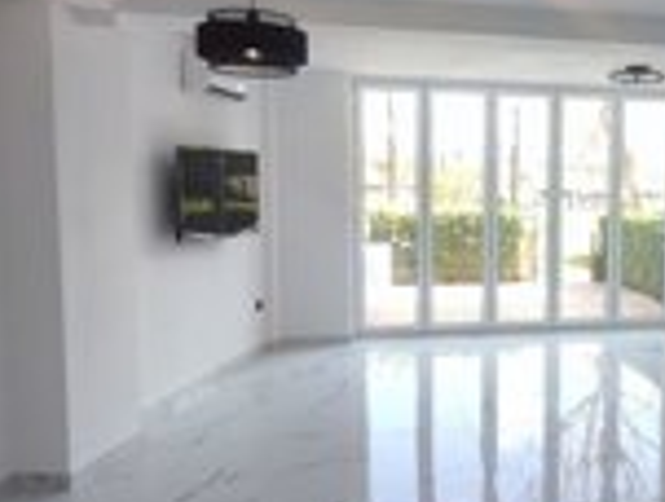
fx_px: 732
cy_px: 247
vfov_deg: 37.9
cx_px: 535
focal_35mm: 38
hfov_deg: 46.2
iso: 54
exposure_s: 1/100
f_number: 2.2
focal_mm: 1.65
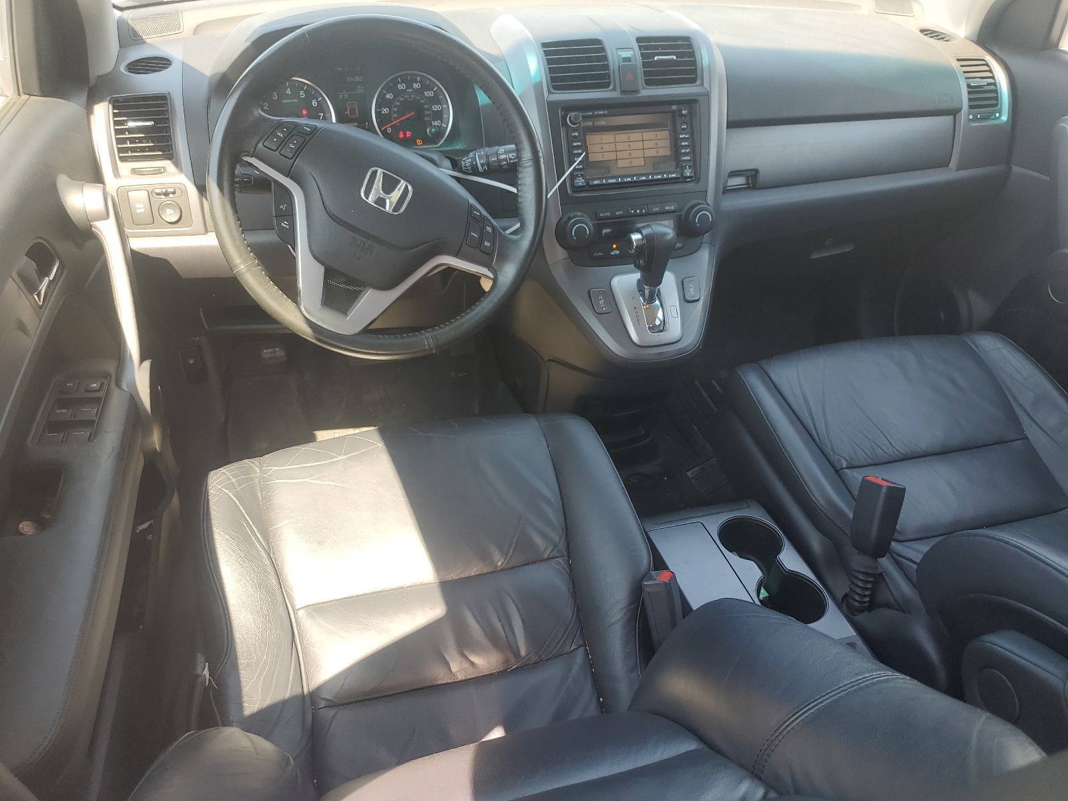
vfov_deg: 53.1
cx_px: 534
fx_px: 802
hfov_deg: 67.3
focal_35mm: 26
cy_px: 400
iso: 50
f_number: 1.5
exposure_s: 1/185
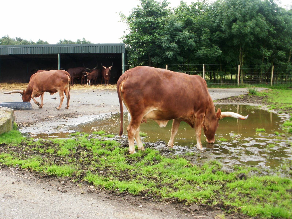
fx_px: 304
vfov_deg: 39.7
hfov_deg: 51.4
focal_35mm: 36
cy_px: 110
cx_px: 146
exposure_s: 1/80
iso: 100
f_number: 5.6
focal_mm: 6.3
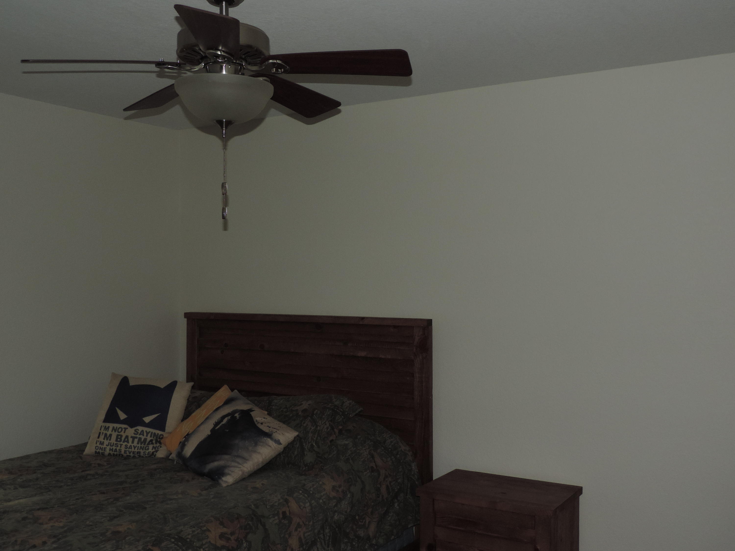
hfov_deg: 52.6
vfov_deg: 40.7
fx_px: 743
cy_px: 276
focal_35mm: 35
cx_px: 368
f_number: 3.3
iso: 200
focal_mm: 6.2
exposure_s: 1/30
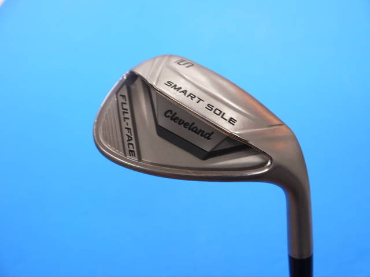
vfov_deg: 28.0
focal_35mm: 52
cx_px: 185
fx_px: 556
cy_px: 138
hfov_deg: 36.8
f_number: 4.7
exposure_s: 1/60
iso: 320
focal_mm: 26
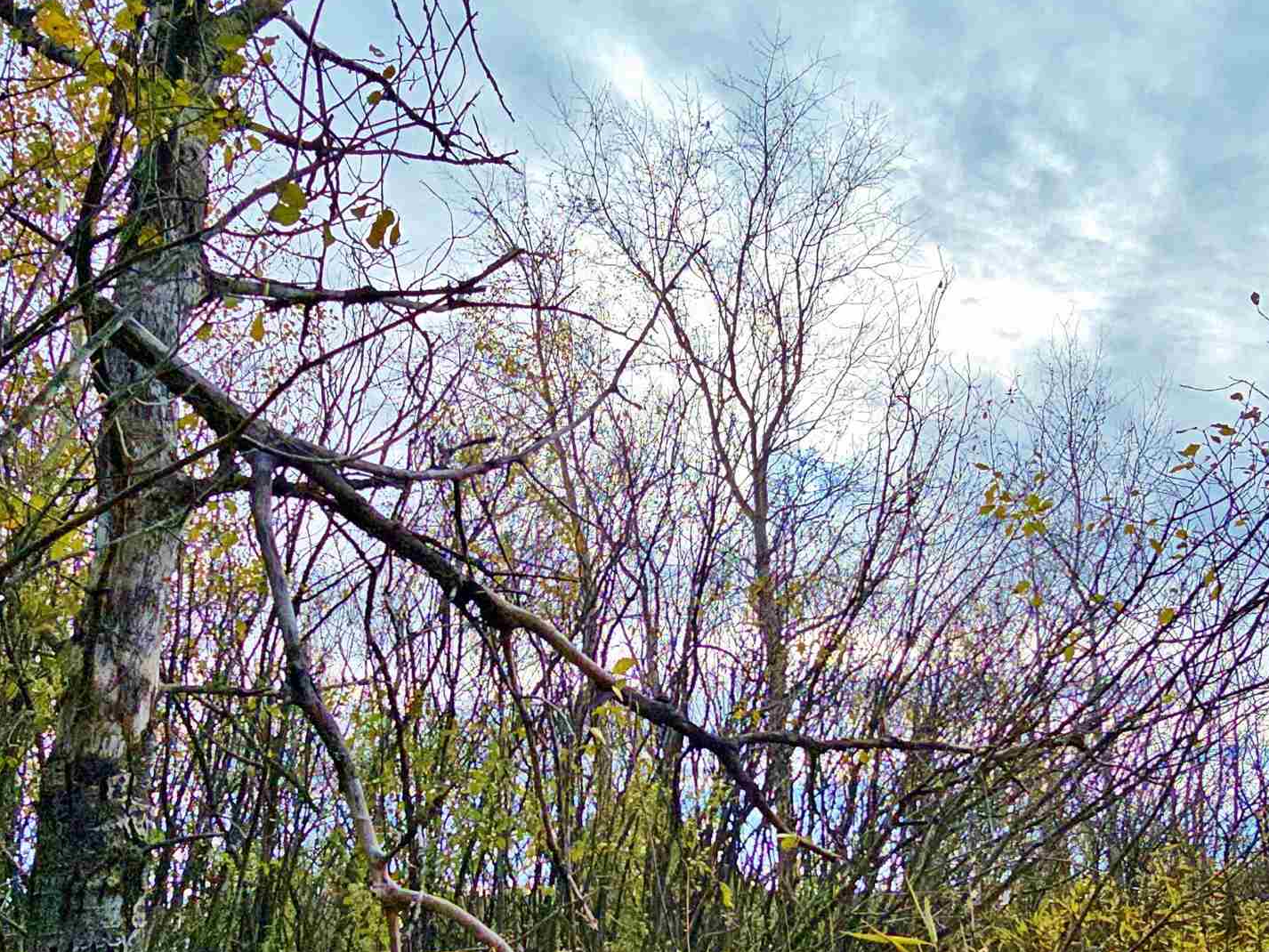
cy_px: 690
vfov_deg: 48.2
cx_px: 668
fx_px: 1027
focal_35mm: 28
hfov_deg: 63.4
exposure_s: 1/3618
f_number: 2.2
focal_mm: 2.2
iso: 50
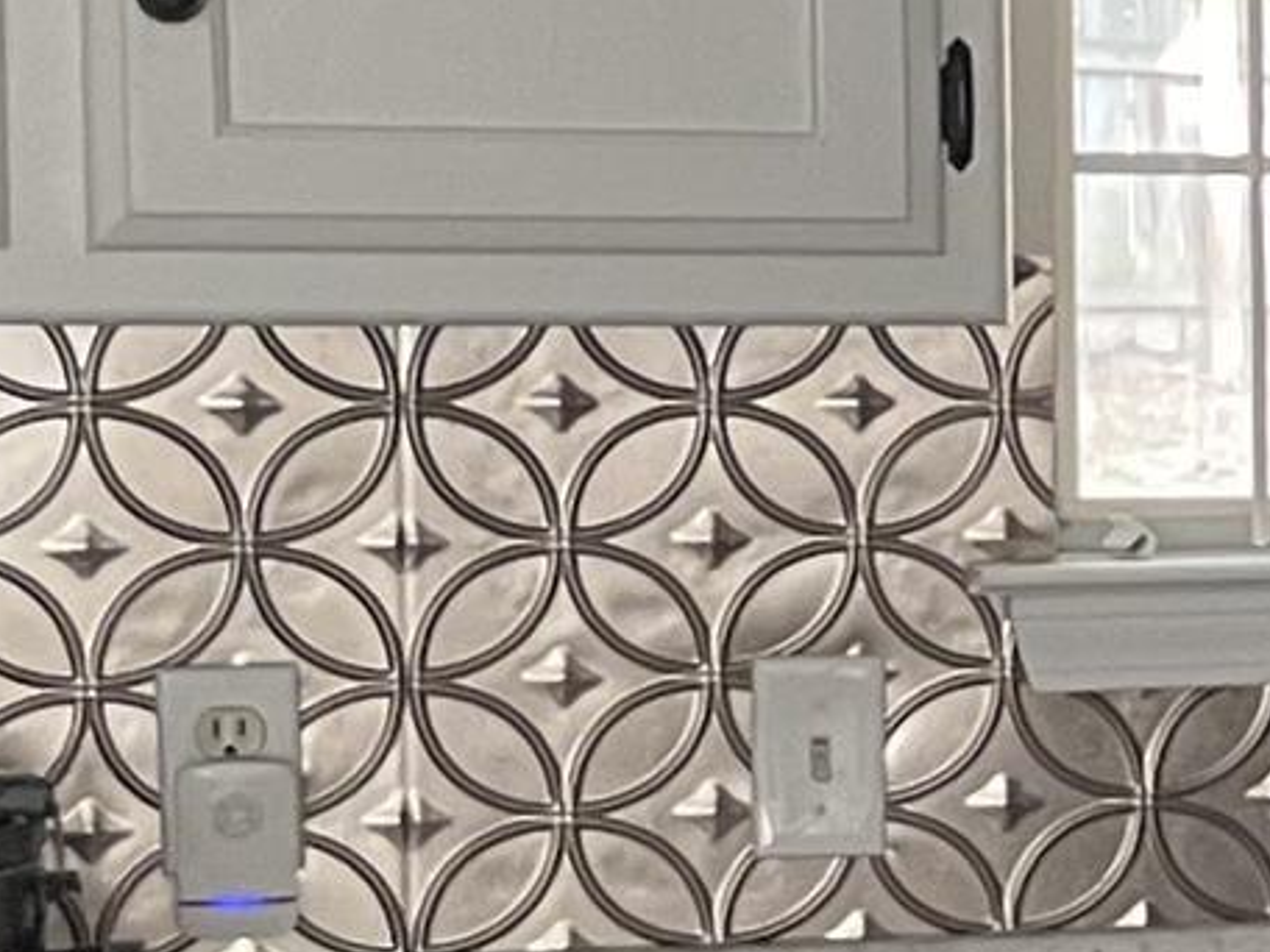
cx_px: 3409
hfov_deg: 9.5
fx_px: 6420
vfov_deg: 8.5
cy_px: 749
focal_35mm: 175
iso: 200
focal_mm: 4.2
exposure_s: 1/60
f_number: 1.6
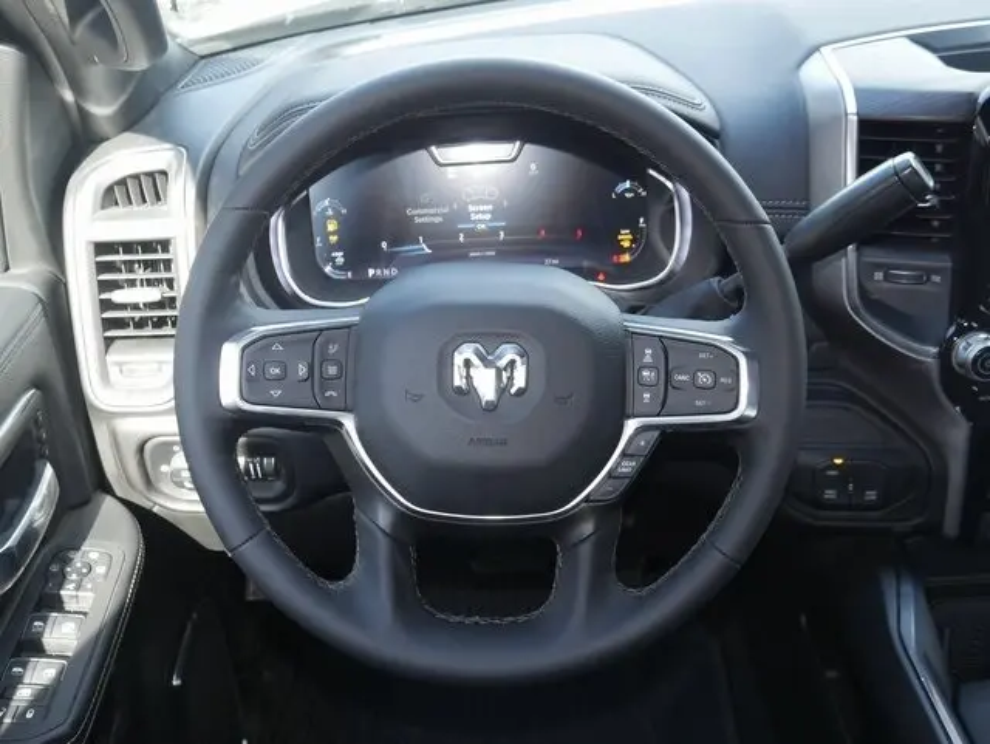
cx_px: 495
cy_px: 372
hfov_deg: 51.3
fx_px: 1030
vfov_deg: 39.7
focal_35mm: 36
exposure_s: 1/60
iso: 500
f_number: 5
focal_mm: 18
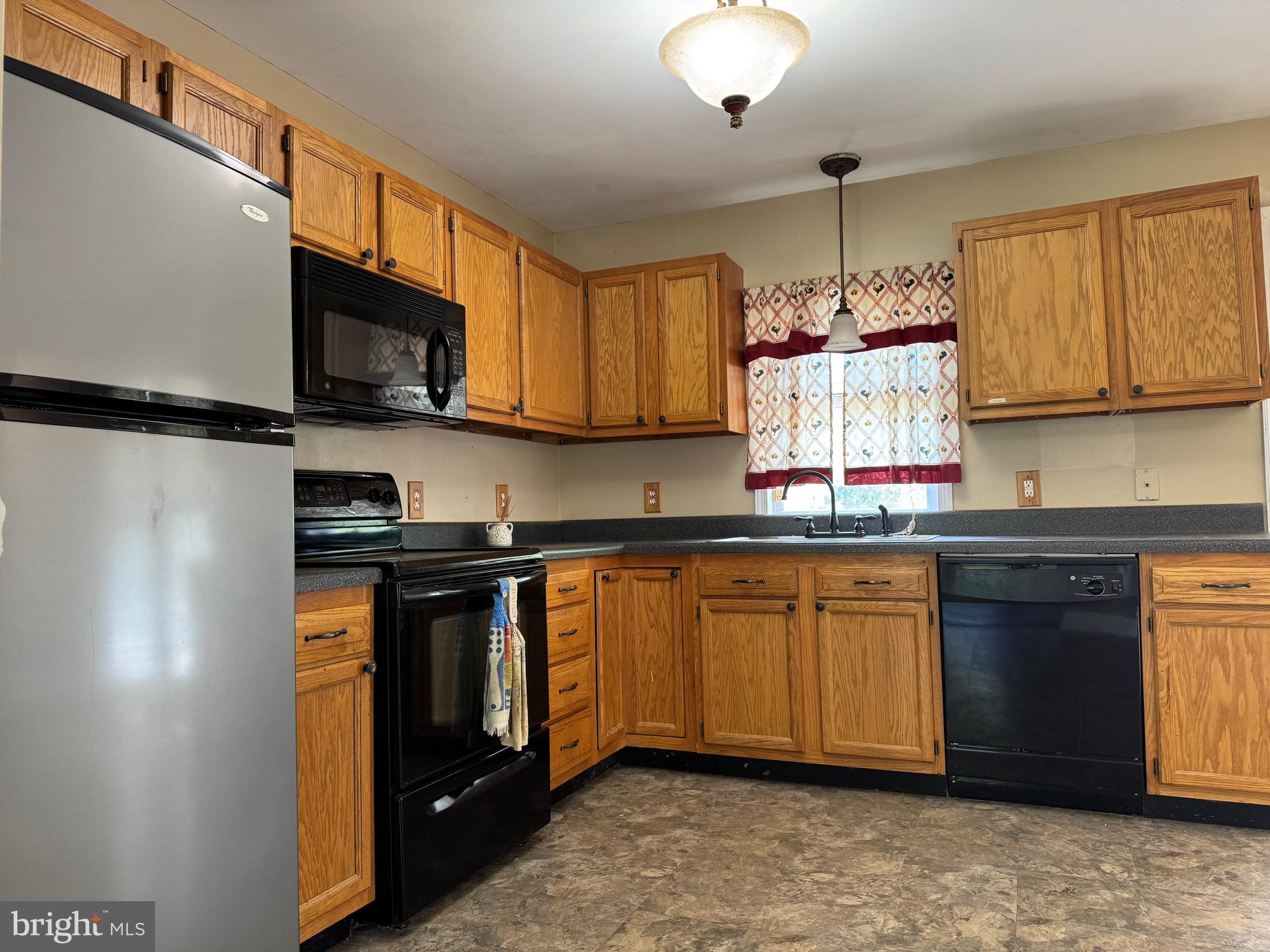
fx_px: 881
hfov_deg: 71.6
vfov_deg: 56.8
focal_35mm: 24
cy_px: 476
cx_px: 635
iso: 200
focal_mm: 6.76
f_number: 1.78
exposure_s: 1/60
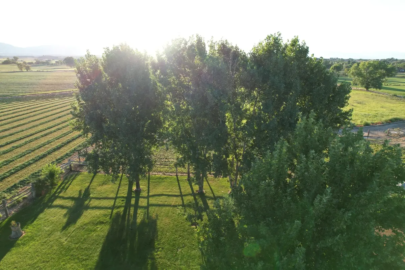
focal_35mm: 22
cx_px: 202
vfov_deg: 57.2
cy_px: 135
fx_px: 247
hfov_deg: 78.6
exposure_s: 1/320
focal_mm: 8.38
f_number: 2.8
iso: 100
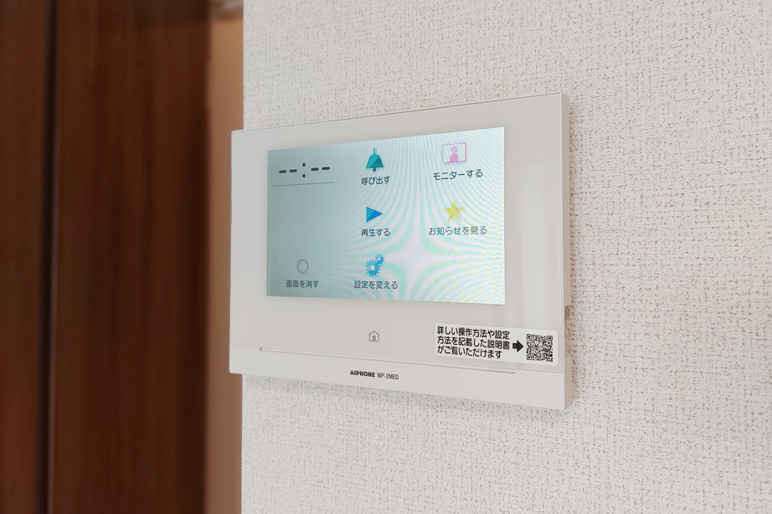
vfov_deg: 49.5
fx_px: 557
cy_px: 236
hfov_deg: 69.4
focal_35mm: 26
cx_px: 401
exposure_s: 1/40
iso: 25
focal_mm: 5.23
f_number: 1.8
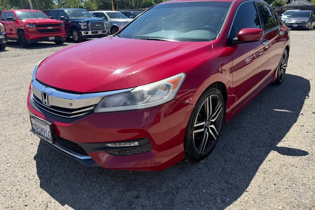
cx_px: 156
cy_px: 88
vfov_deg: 49.4
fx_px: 228
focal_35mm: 26
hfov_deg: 69.4
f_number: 1.78
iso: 100
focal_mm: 6.76
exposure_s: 1/3145
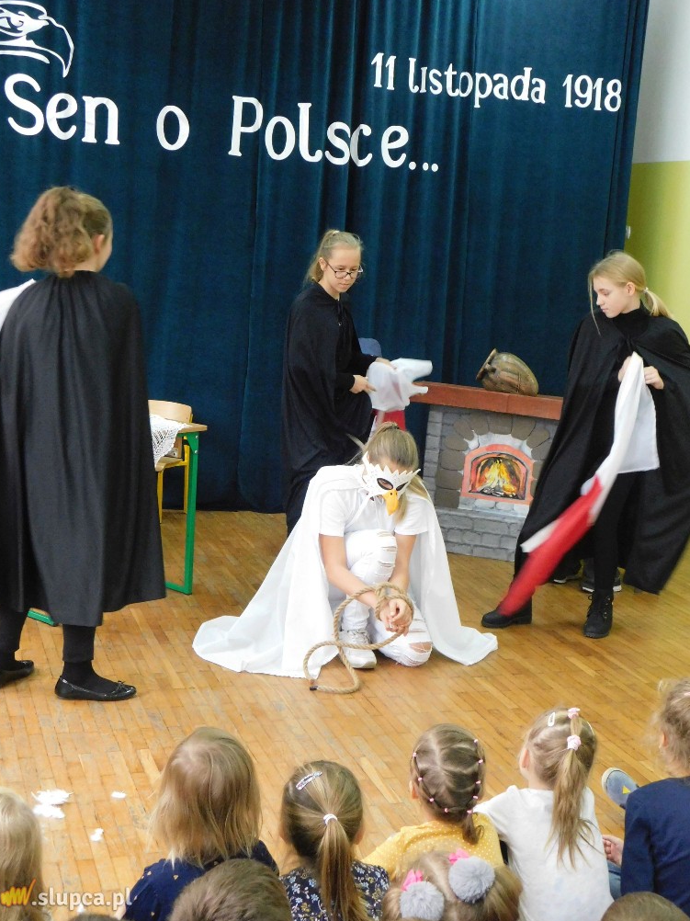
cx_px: 339
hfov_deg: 31.5
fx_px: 1223
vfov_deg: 41.2
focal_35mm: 46
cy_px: 456
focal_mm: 8
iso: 800
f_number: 3.7
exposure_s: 1/30
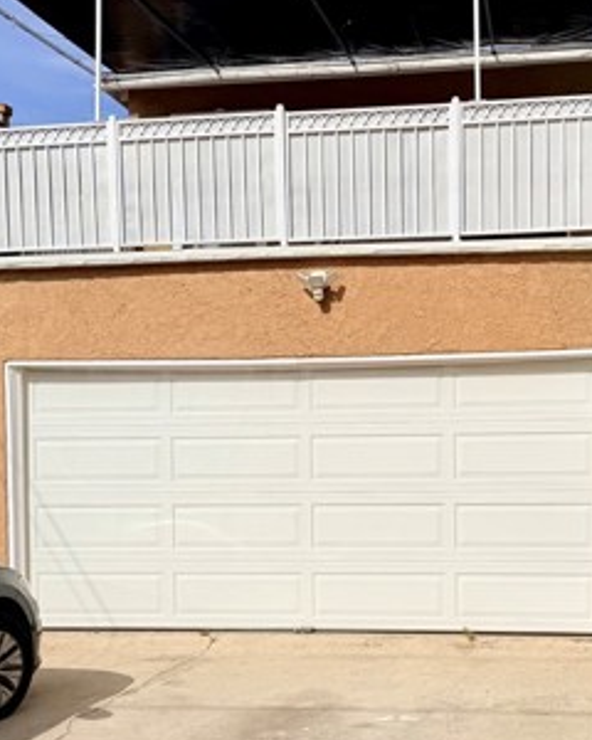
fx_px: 1095
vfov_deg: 36.9
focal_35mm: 50
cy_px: 498
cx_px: 407
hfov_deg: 30.0
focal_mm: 6.76
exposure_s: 1/14286
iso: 80
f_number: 1.78
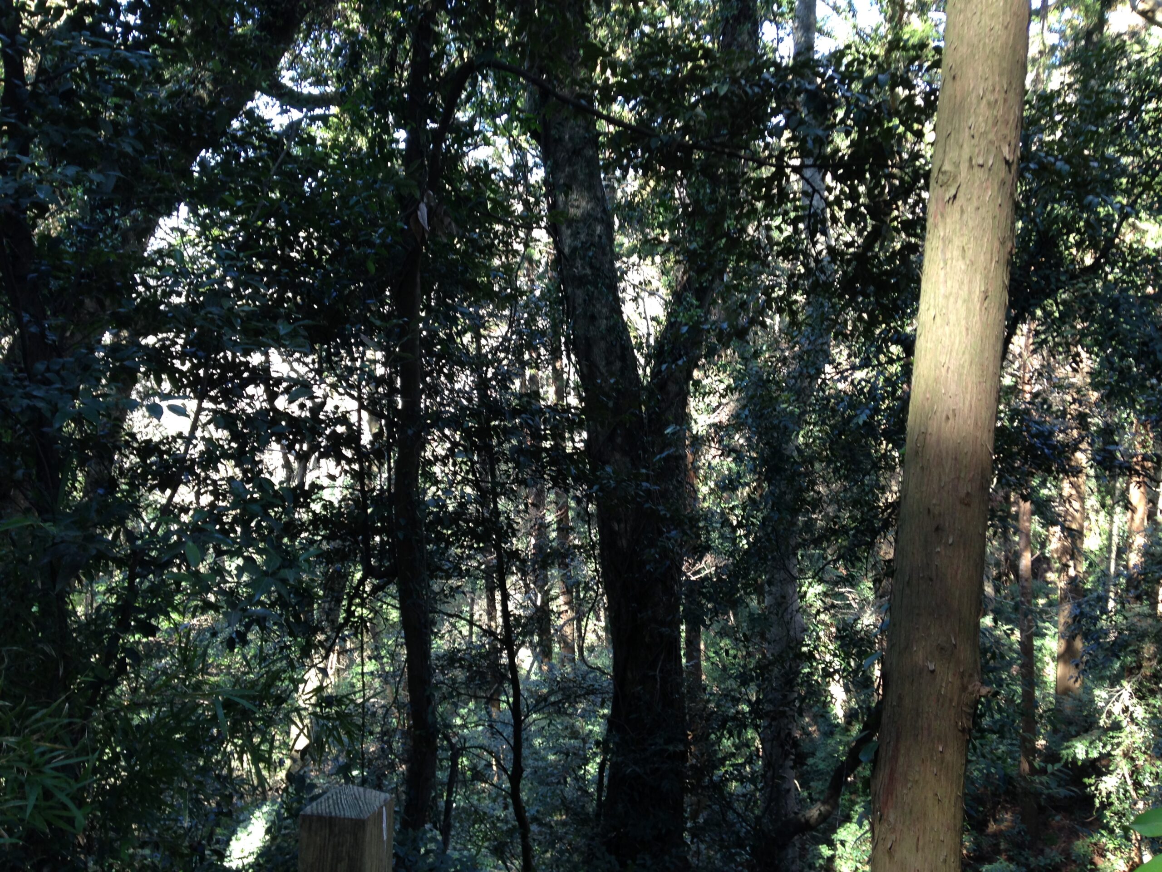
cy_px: 436
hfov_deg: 55.4
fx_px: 1108
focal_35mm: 33
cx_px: 581
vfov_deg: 42.9
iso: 50
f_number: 2.4
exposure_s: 1/40
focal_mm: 4.12
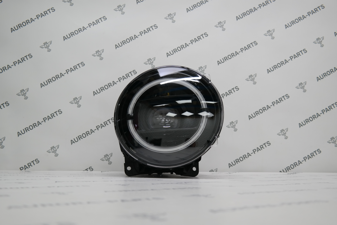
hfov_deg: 50.7
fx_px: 356
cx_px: 168
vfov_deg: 35.1
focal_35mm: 38
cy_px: 112
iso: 200
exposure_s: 1/80
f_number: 4
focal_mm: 25
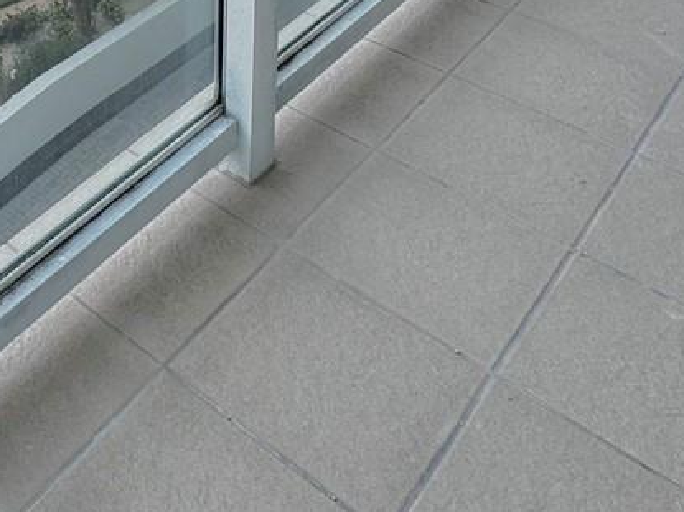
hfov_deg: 31.2
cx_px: -86
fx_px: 1067
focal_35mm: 54
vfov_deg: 20.1
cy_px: -392
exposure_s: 1/373
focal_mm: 2.22
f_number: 2.2
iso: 40
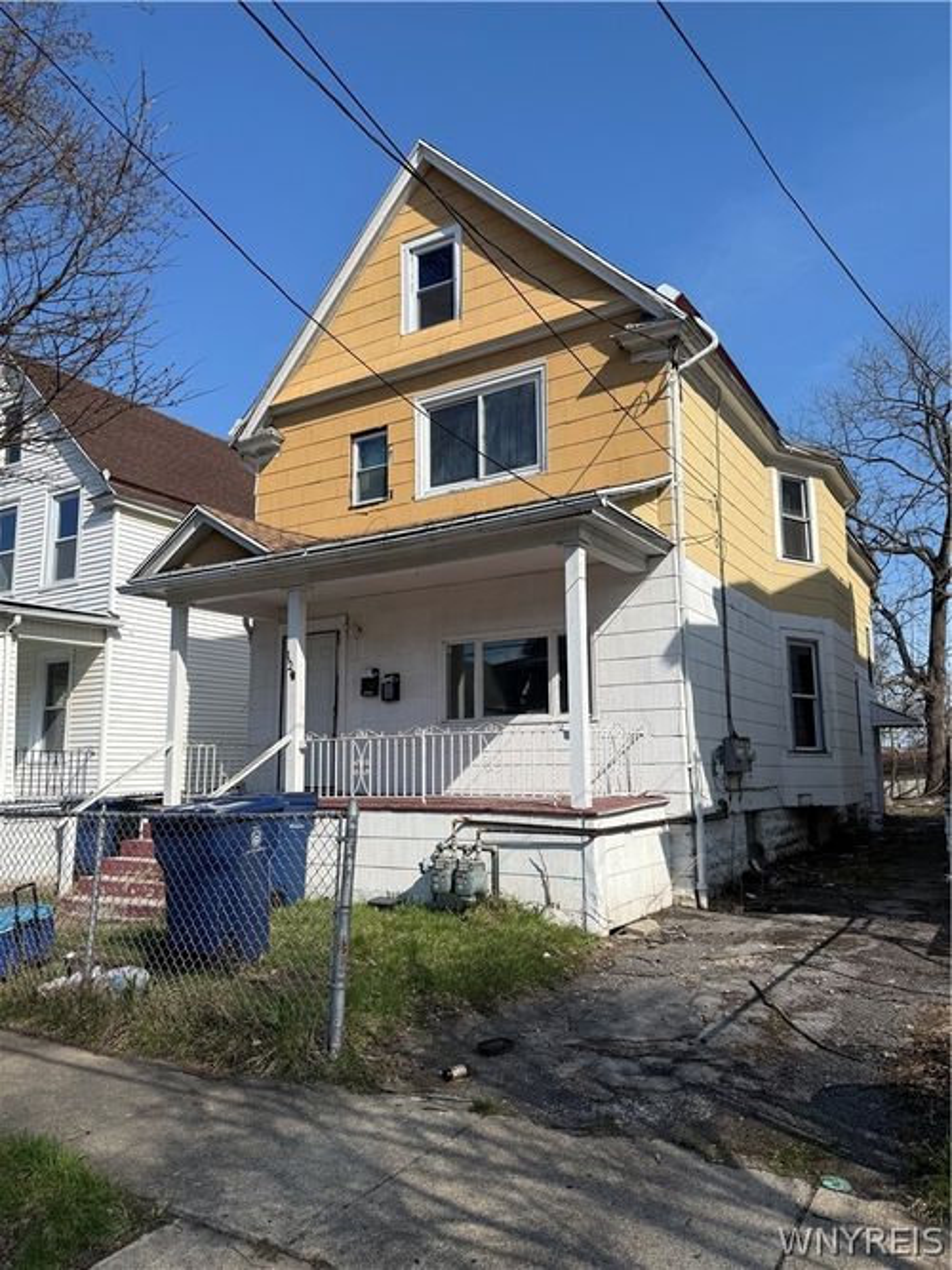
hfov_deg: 56.8
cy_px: 635
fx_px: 880
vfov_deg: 71.6
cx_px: 476
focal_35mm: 24
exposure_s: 1/4673
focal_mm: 6.76
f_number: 1.78
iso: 80
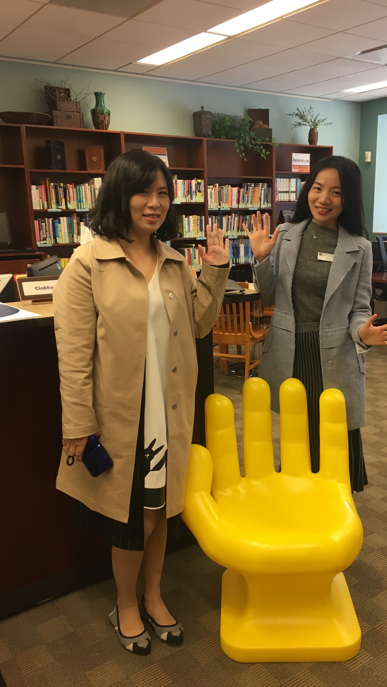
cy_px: 345
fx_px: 584
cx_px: 238
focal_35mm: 32
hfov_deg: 36.5
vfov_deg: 61.0
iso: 64
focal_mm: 4.15
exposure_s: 1/30
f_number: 2.2
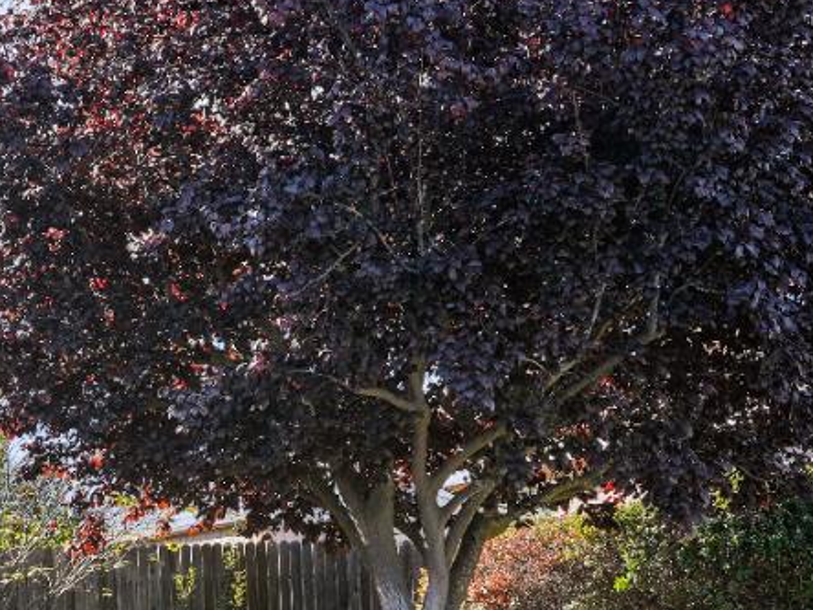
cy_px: 603
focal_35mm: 91
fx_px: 2137
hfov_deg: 18.5
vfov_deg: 15.9
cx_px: -474
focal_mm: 28
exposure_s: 1/60
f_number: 5.6
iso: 100
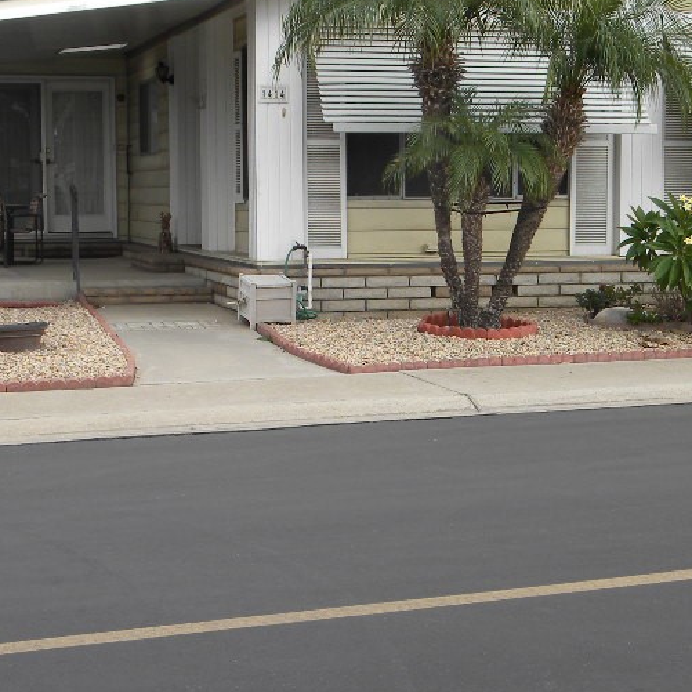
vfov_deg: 23.4
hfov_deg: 23.3
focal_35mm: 74
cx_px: 395
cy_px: 355
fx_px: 1674
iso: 80
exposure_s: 1/368
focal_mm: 7.3
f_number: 3.8
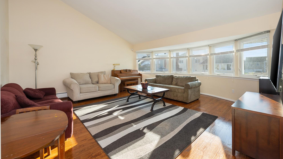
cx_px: 144
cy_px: 69
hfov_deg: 103.0
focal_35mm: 15
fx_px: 113
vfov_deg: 70.2
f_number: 5
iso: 320
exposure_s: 1/80
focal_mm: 14
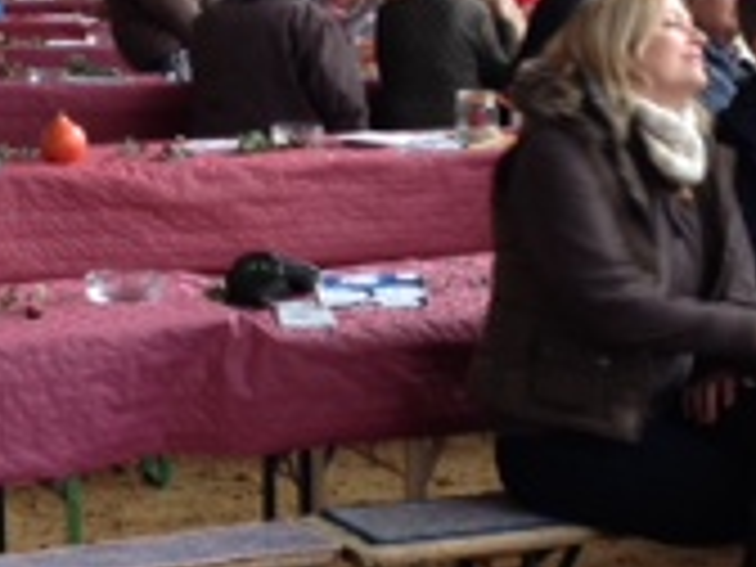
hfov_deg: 14.8
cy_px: 166
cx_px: 396
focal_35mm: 133
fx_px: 2905
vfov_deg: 11.1
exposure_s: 1/20
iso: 64
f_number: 2.4
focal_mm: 4.28
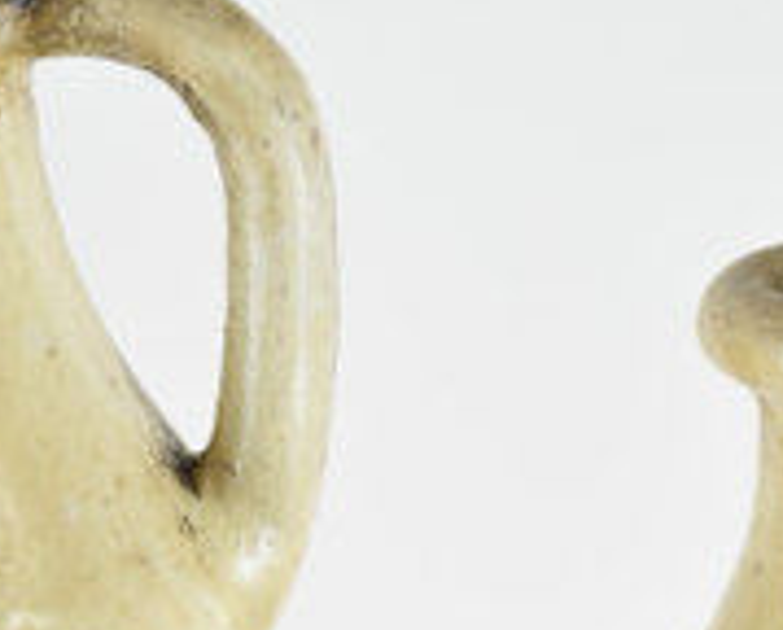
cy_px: 606
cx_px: 280
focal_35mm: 241
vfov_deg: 6.4
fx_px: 5597
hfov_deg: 8.0
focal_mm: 48
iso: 400
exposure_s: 1/125
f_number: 6.3
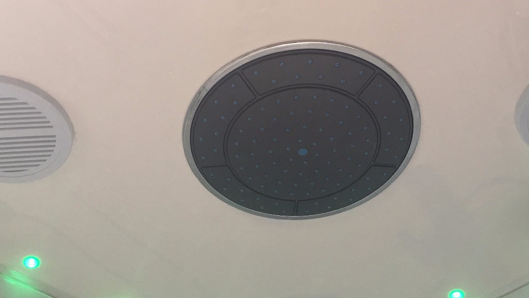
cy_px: 213
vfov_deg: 22.9
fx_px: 729
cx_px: 279
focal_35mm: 52
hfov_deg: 39.8
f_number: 2.2
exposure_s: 1/33
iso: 32
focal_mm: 4.15
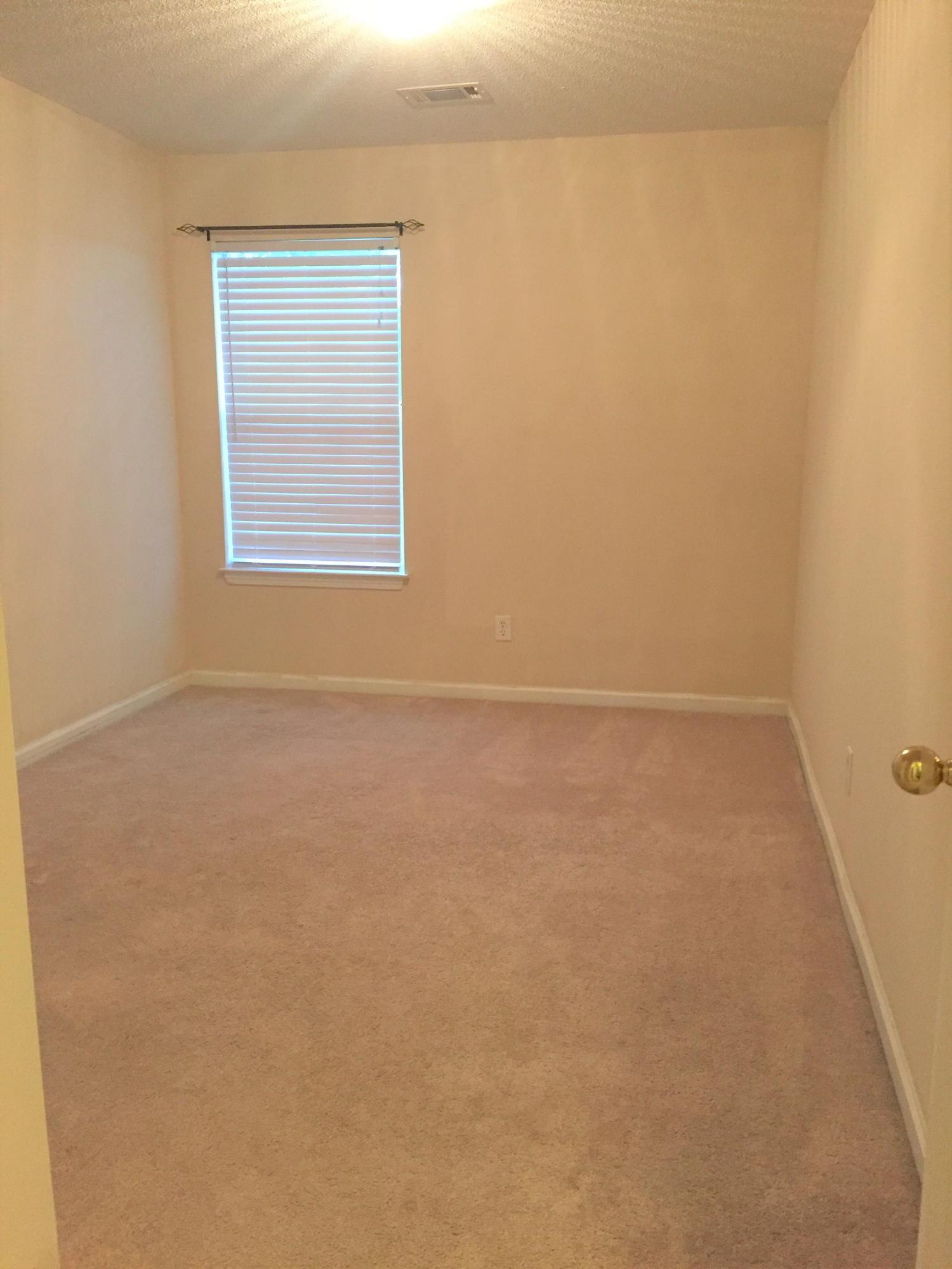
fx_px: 1063
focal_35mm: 29
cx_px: 476
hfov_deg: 48.2
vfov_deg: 61.7
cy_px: 634
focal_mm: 4.15
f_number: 2.2
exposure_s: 1/24
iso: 250
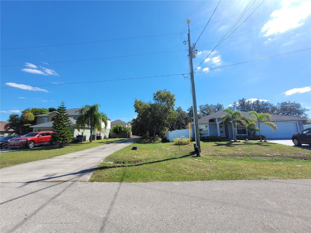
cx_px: 156
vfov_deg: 89.9
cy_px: 116
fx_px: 117
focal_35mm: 13
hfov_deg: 106.2
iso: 40
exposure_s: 1/1391
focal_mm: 1.74
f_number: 2.2
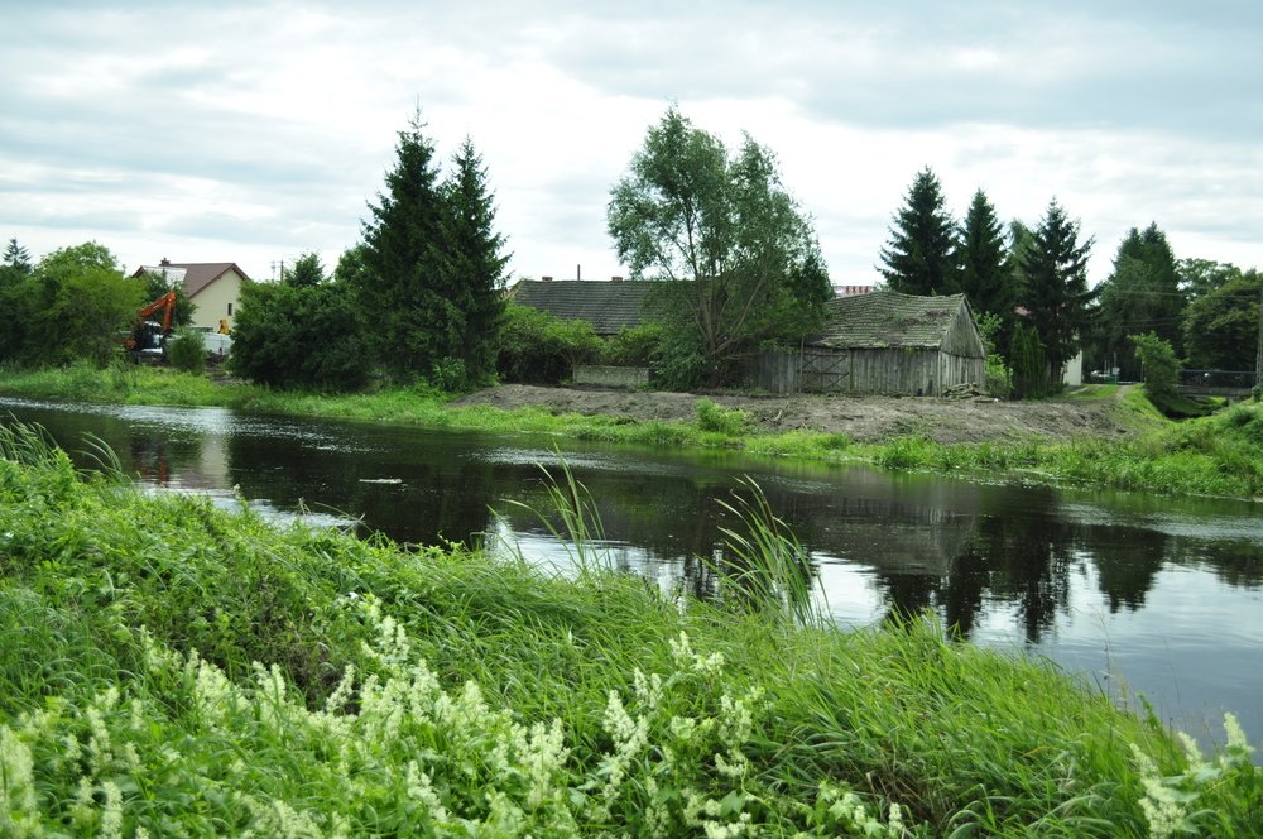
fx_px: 1261
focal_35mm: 36
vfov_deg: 36.8
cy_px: 420
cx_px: 632
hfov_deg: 53.2
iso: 200
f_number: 4
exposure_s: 1/1000
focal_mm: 24
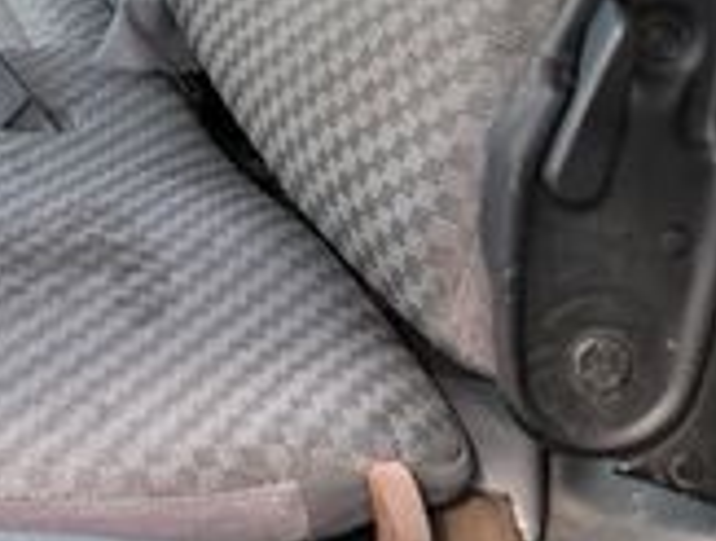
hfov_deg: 18.3
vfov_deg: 13.7
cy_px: -506
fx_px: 1949
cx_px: -387
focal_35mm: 94
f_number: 1.78
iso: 100
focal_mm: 6.76
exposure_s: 1/742
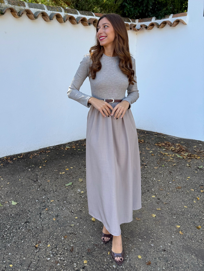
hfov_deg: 56.8
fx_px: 189
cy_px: 136
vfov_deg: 71.6
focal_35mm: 24
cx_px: 102
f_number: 1.78
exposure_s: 1/780
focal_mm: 6.76
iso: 80
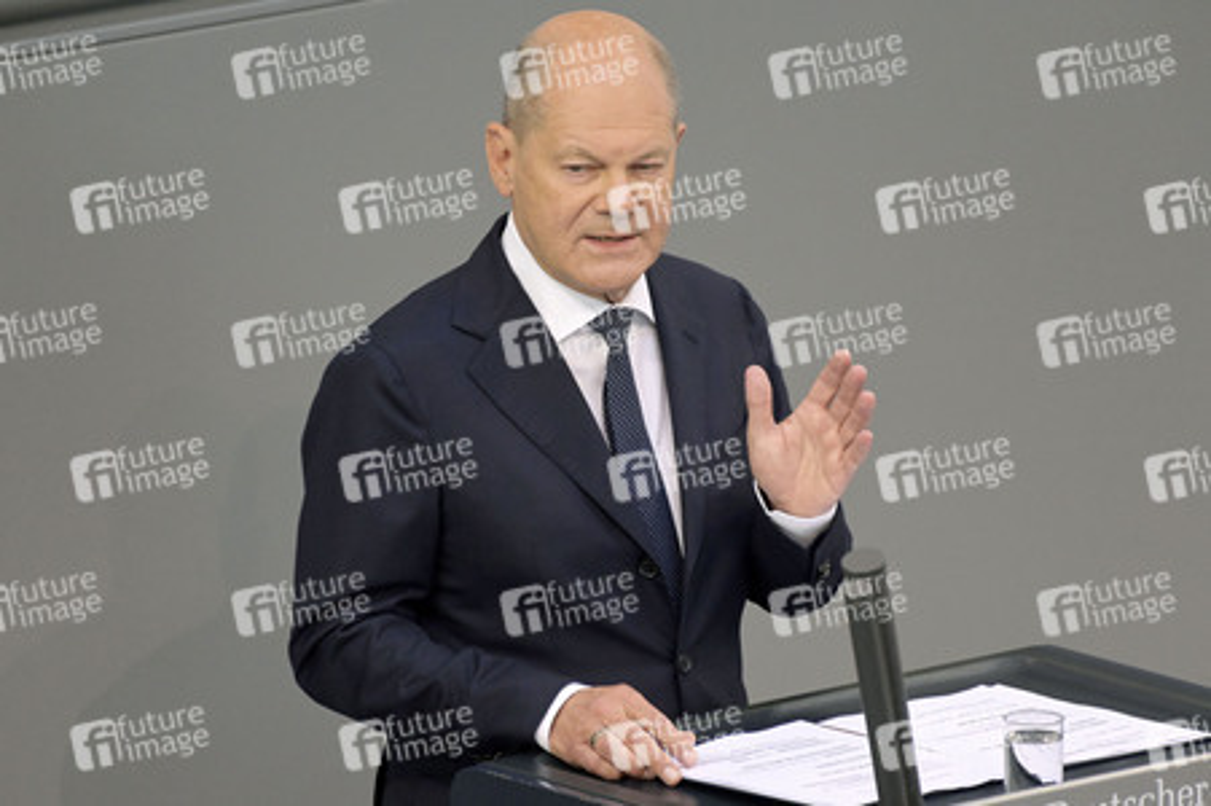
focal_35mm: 500
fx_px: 16807
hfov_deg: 4.1
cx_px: 606
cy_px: 403
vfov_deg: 2.7
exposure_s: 1/500
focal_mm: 500
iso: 8000
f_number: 5.6
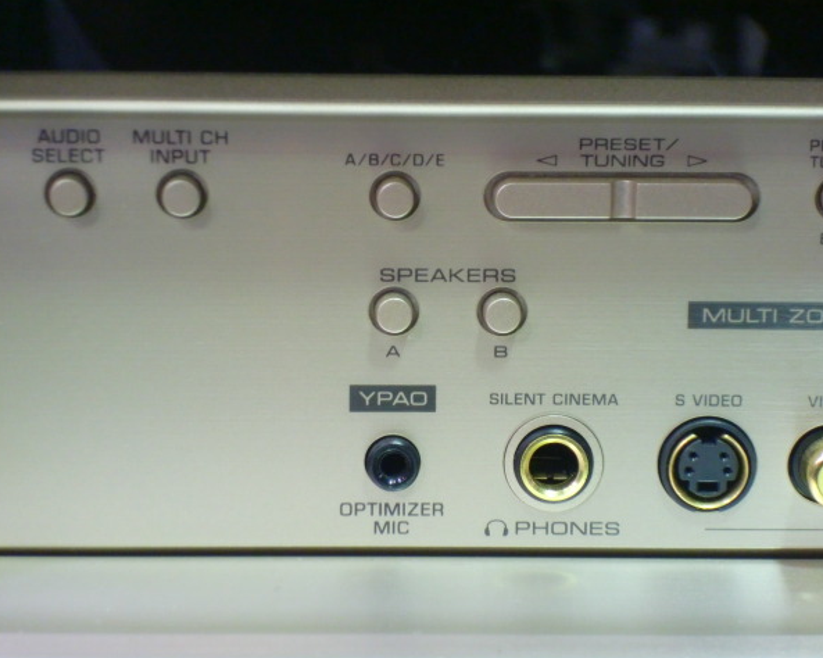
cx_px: 407
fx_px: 2873
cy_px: 328
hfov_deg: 16.3
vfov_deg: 13.1
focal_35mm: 118
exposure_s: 1/15
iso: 400
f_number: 5.8
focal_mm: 19.6
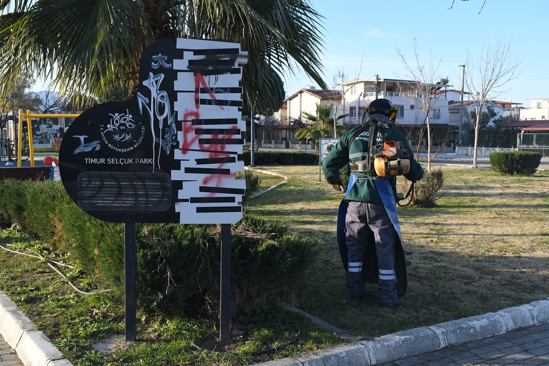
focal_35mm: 40
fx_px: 610
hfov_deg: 48.5
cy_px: 186
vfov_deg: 33.4
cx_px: 279
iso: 1250
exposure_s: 1/1250
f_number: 8
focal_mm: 26
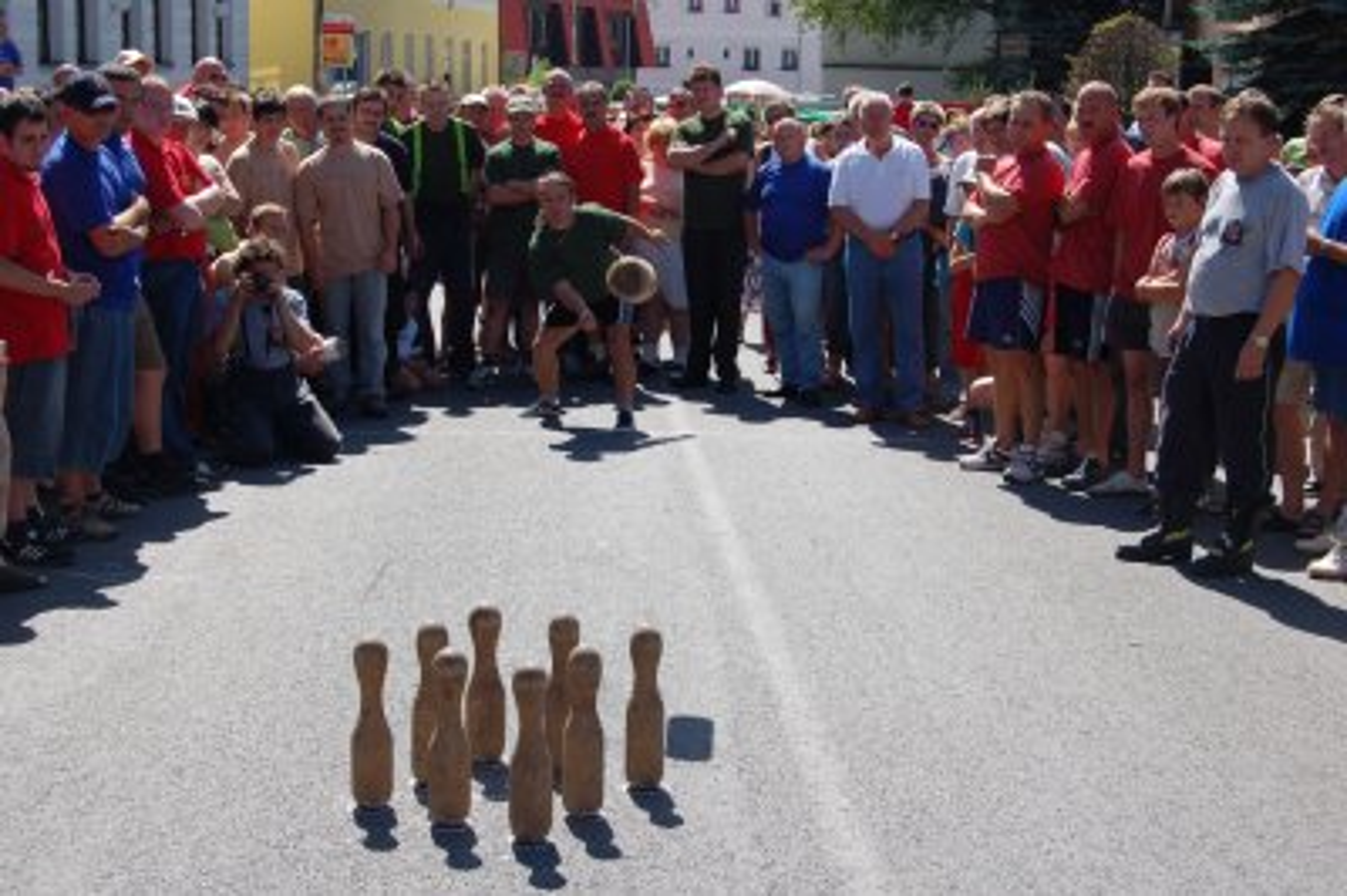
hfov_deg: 35.1
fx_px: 2131
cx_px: 674
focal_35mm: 57
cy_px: 448
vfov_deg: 23.7
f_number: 8
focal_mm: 38
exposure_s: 1/250
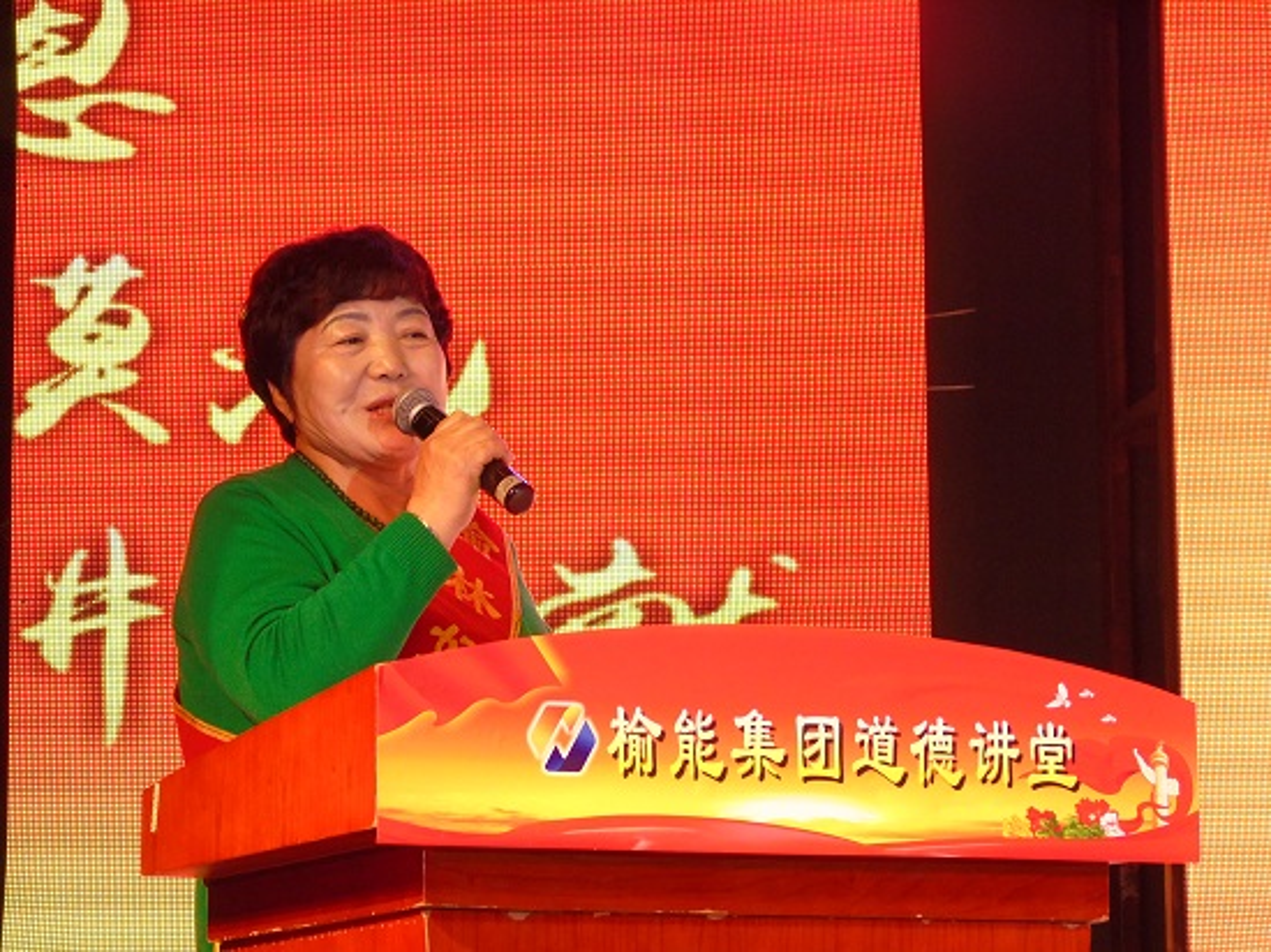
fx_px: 4551
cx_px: 636
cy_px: 476
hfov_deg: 15.9
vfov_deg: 11.9
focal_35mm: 124
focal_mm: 22
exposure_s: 1/30
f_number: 4.6
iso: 400
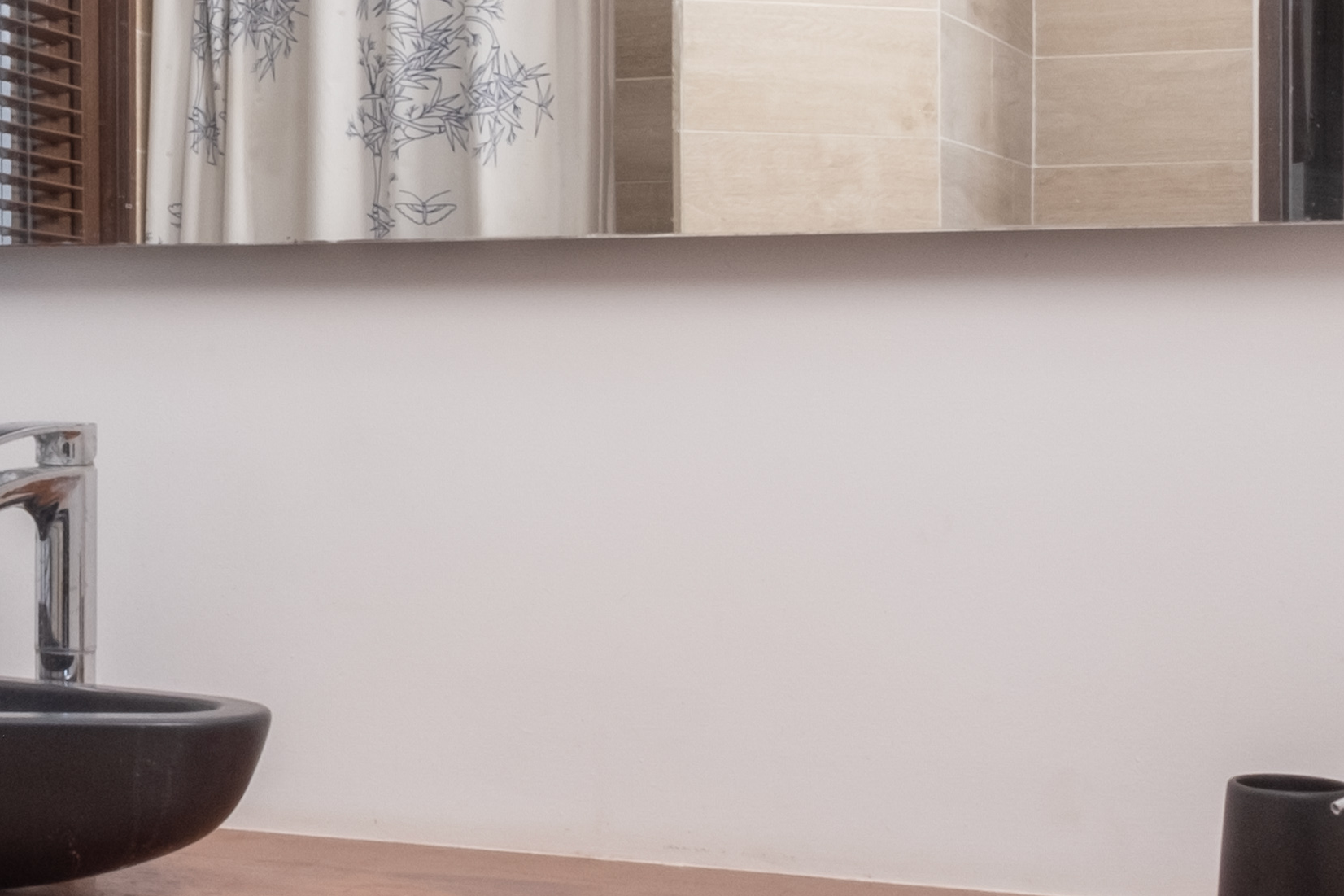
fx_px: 2538
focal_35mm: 68
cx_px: 240
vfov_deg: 20.0
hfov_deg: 28.9
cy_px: 435
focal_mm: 12
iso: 200
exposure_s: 1/4
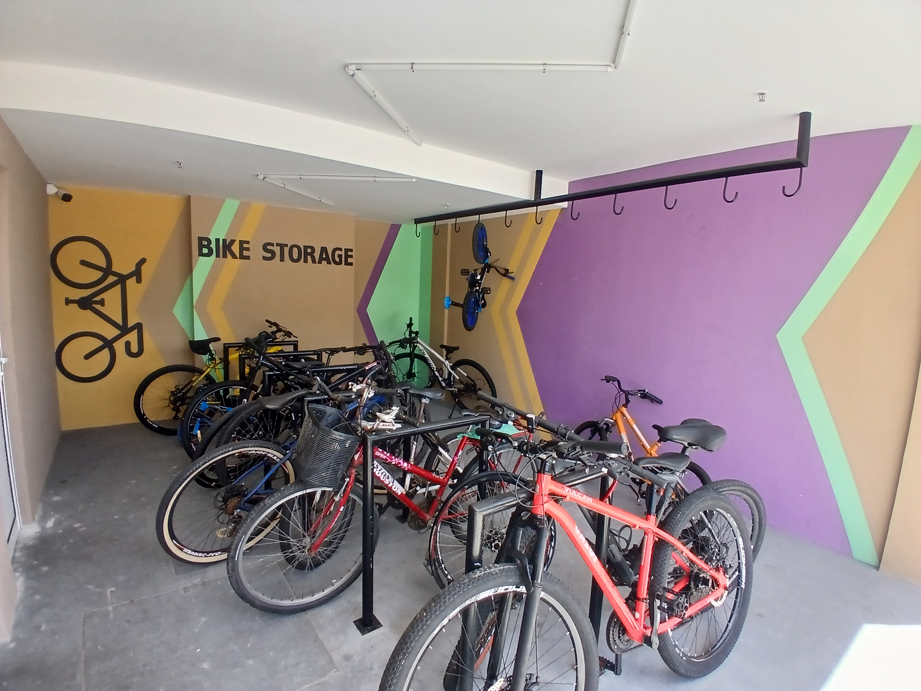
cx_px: 460
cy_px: 346
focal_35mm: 17
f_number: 2.2
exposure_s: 1/120
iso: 50
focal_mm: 1.4
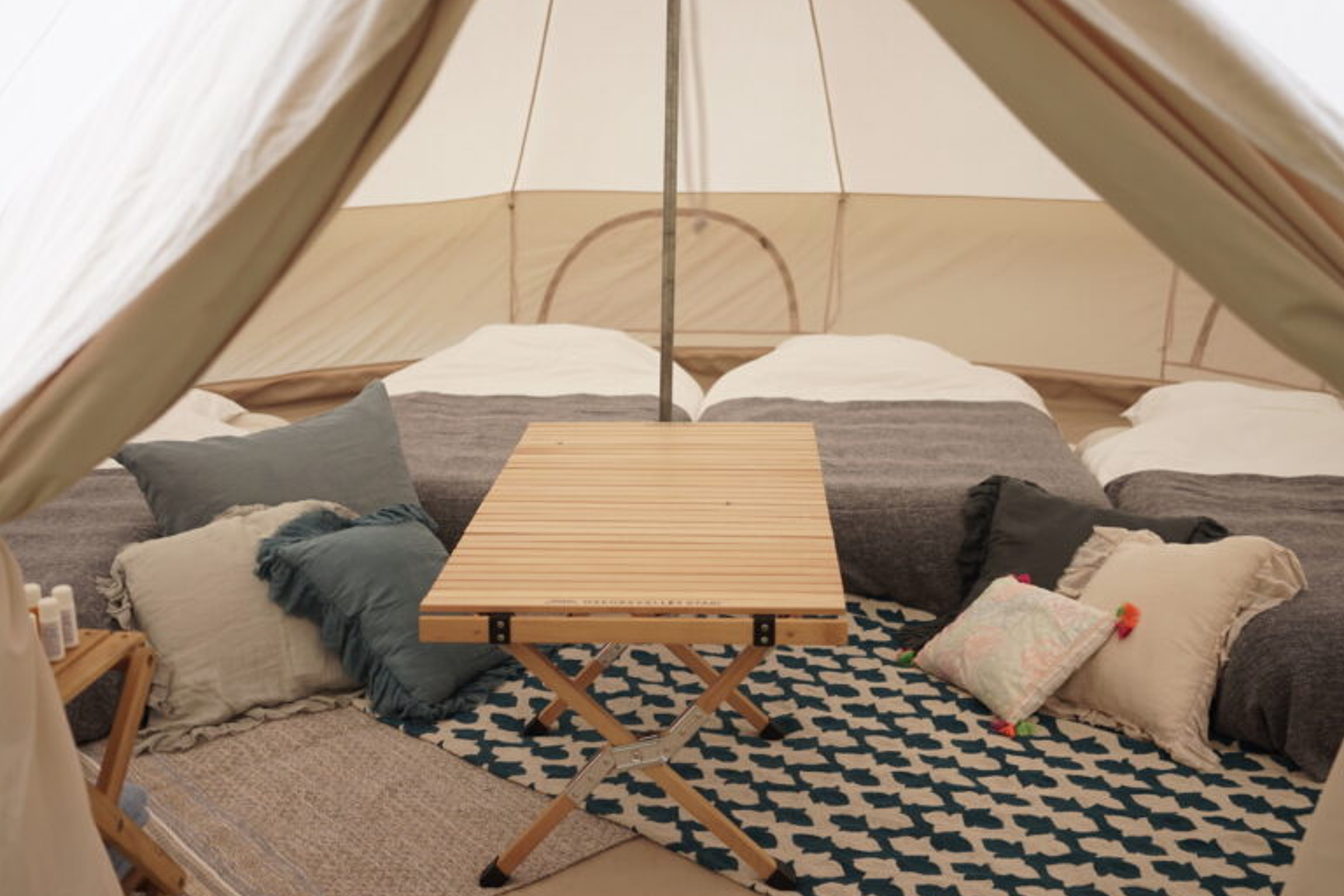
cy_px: 424
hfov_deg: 47.4
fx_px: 1531
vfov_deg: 32.6
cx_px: 674
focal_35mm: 41
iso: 100
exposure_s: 1/1000
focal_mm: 35
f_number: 2.8
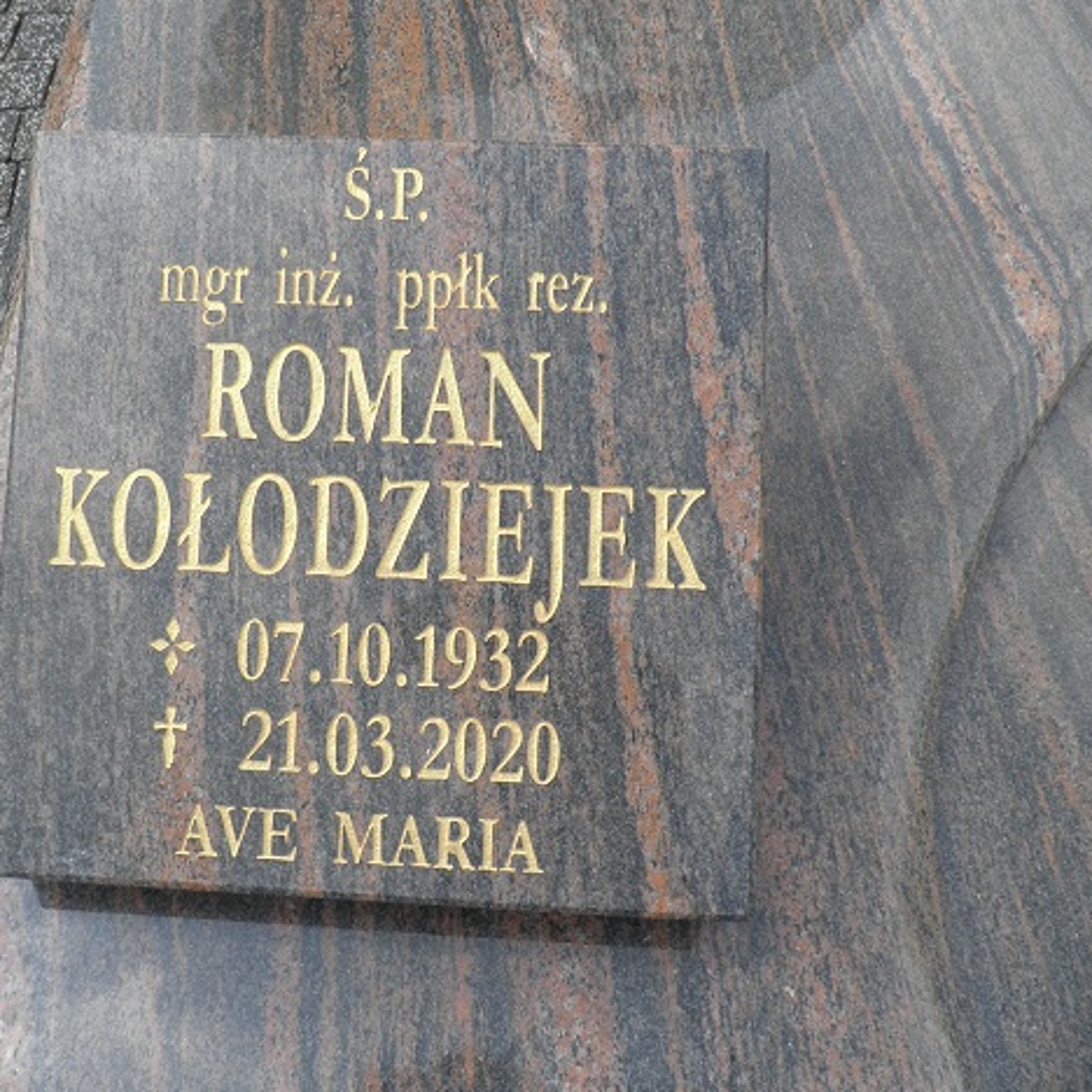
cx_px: 371
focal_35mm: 29
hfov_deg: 54.6
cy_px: 546
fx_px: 1035
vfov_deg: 55.6
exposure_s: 1/80
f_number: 8.3
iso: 64
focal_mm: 4.3
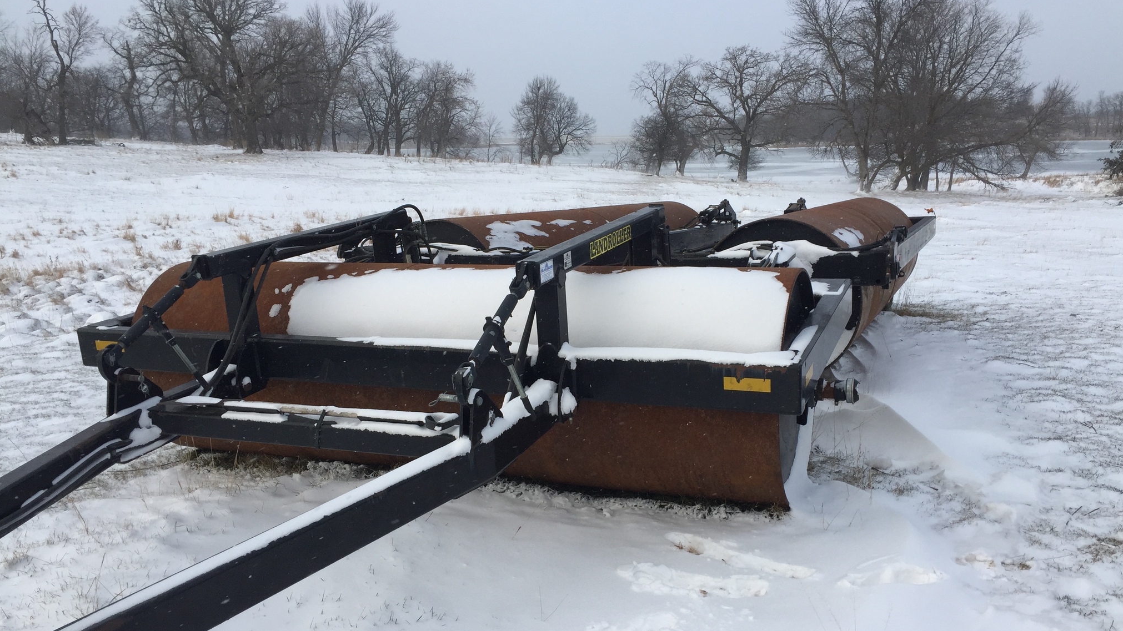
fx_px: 953
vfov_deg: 36.6
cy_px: 363
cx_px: 566
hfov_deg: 61.0
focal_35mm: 32
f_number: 2.2
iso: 32
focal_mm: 4.15
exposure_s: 1/608
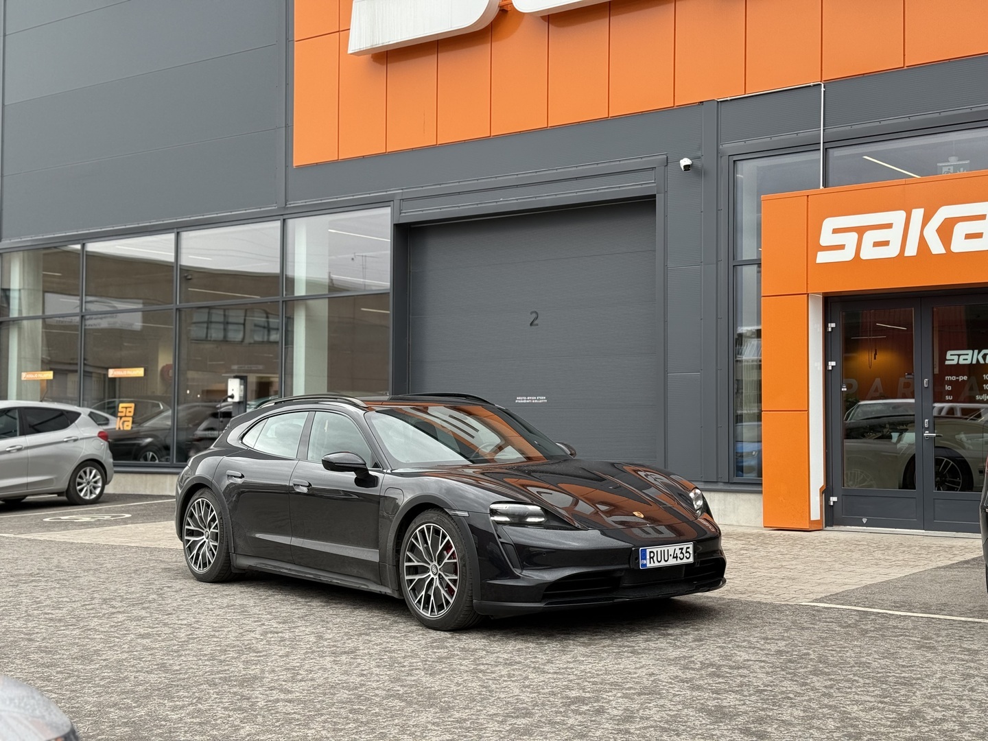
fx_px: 1370
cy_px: 370
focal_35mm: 48
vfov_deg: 30.3
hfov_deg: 39.7
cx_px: 494
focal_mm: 6.76
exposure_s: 1/611
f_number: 1.78
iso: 100
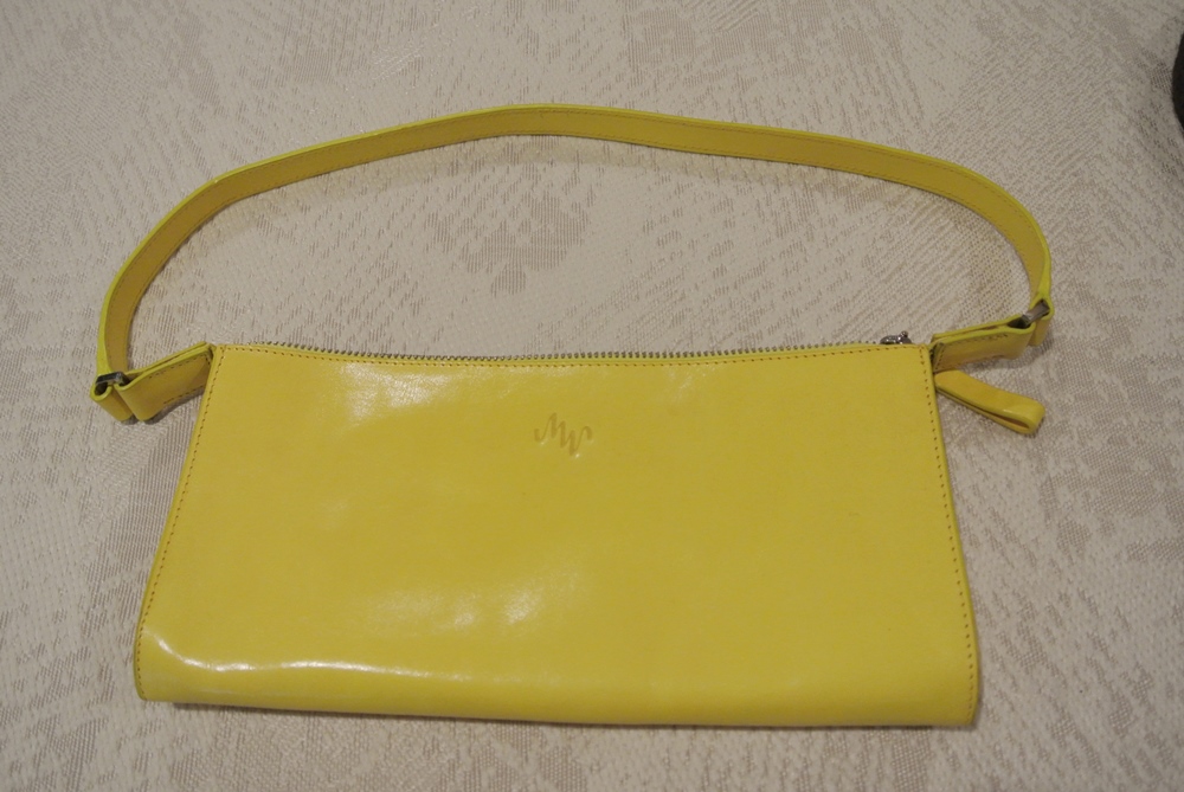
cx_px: 592
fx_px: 1021
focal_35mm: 31
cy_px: 396
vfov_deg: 42.4
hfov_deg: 60.2
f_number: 3.8
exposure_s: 1/60
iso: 500
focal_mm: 11.8
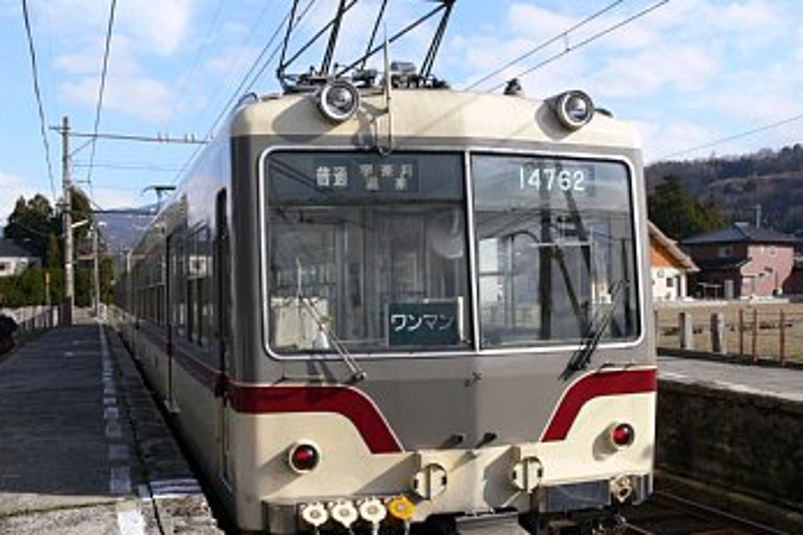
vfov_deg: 31.9
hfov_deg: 46.4
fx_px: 936
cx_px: 391
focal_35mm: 42
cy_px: 273
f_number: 5.6
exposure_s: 1/320
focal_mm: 7.4
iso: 80
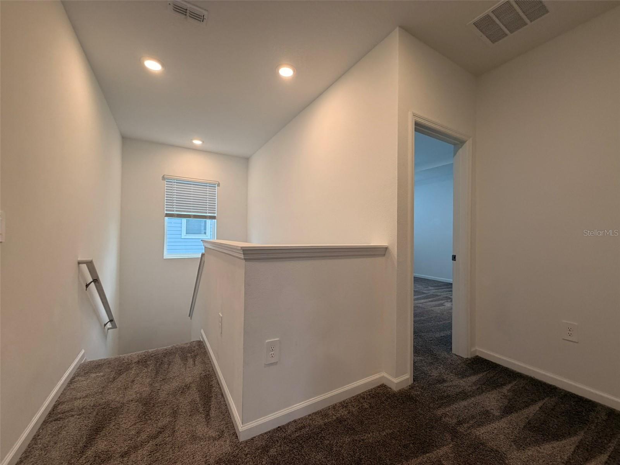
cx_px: 310
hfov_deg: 102.1
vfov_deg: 85.7
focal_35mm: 14
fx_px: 251
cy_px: 232
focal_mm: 2.22
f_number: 2.2
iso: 160
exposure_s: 1/120
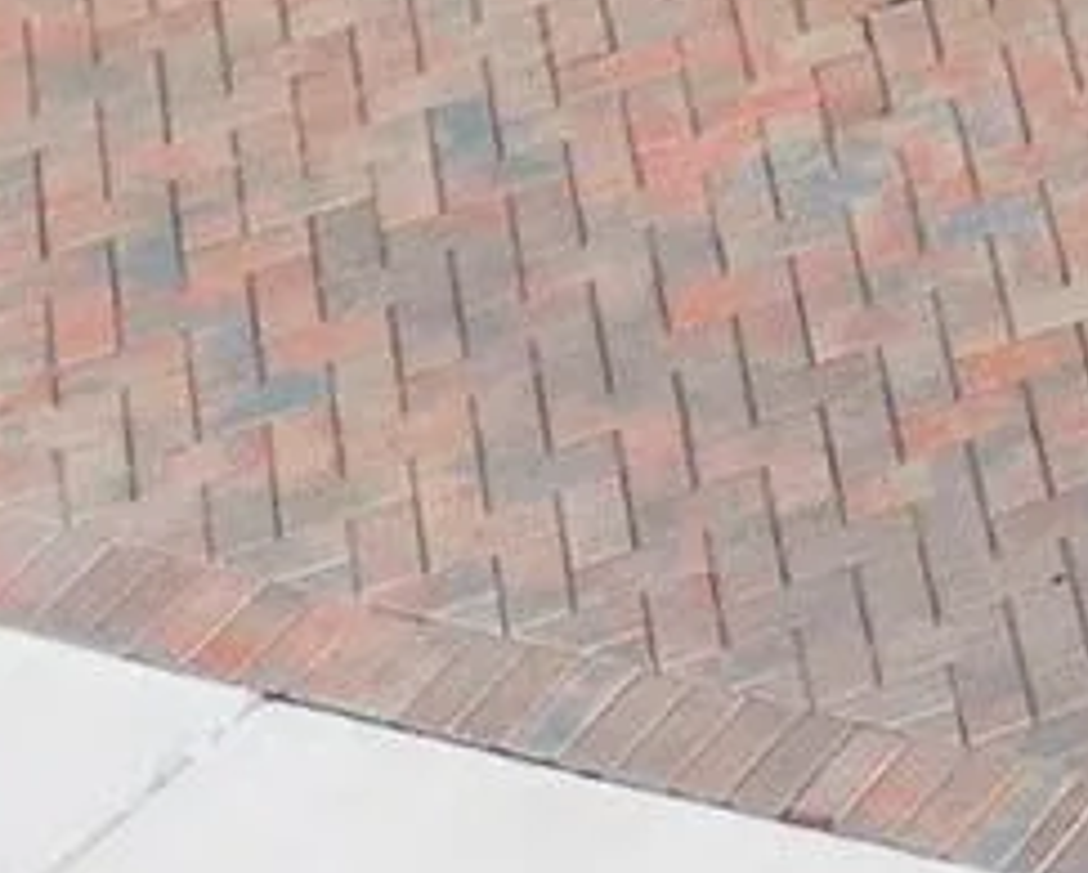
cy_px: -1923
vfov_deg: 6.3
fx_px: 7125
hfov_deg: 8.2
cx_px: 2422
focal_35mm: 221
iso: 100
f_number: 4.5
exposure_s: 1/1600
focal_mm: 10.26
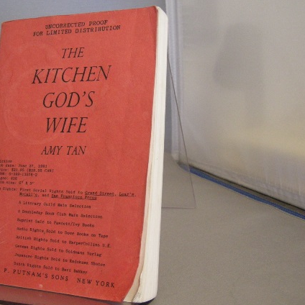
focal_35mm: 48
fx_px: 478
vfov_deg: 35.4
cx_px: 148
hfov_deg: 35.4
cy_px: 149
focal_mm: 7.5
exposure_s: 1/11.2
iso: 400
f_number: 2.7
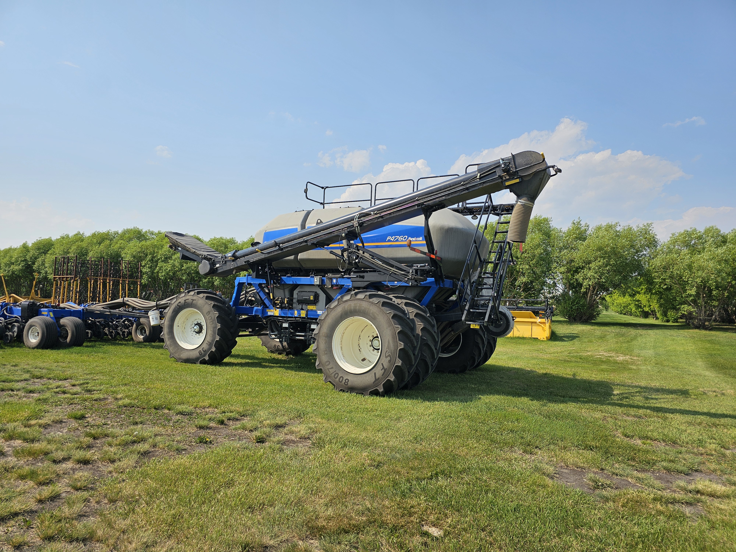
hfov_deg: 73.9
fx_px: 489
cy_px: 276
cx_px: 368
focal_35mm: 23
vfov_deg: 58.9
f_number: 1.7
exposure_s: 1/1361
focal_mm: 6.3
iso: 10
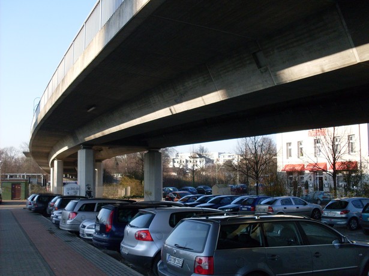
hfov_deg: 49.0
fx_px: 405
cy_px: 138
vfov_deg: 37.7
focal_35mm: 38
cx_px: 184
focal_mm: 6.3
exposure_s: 1/500
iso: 80
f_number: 2.8
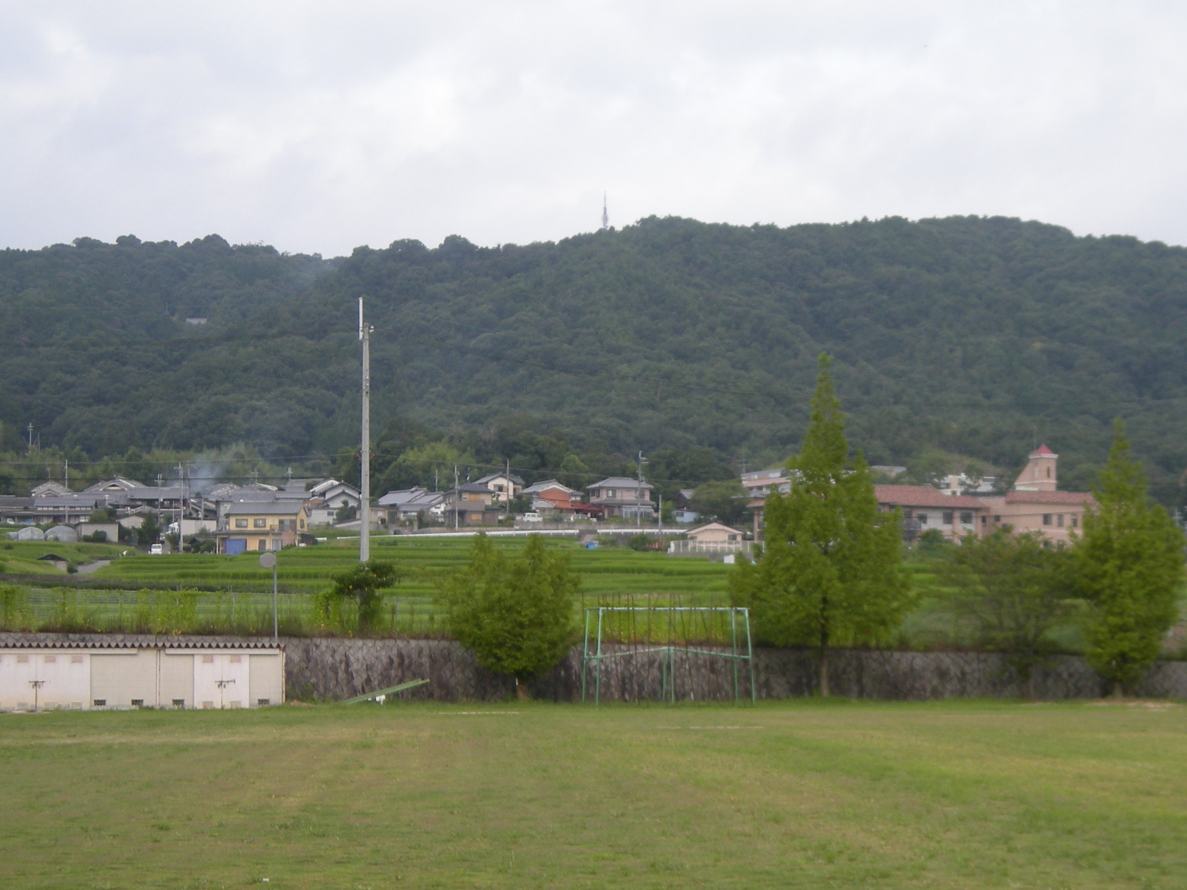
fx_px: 2778
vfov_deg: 18.2
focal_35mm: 81
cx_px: 680
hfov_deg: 24.1
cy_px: 577
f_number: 3.3
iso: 64
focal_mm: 8.8
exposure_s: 1/502
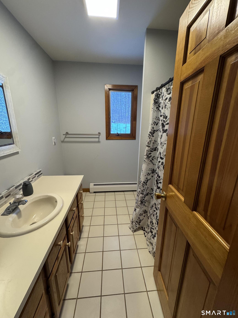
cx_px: 119
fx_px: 128
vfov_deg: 102.1
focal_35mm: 14
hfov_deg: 85.7
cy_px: 159
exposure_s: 1/60
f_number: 2.2
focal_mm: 2.22
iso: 200
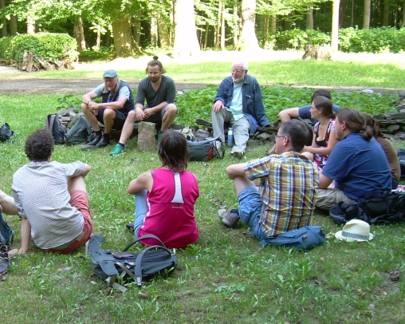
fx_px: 683
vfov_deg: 26.6
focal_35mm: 57
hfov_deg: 32.5
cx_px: 111
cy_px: 193
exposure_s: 1/35.6
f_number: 2.8
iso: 50
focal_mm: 6.3
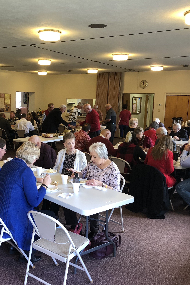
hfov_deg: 33.6
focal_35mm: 39
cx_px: 50
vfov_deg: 49.6
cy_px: 142
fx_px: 309
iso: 40
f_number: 1.8
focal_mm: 3.99
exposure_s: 1/20
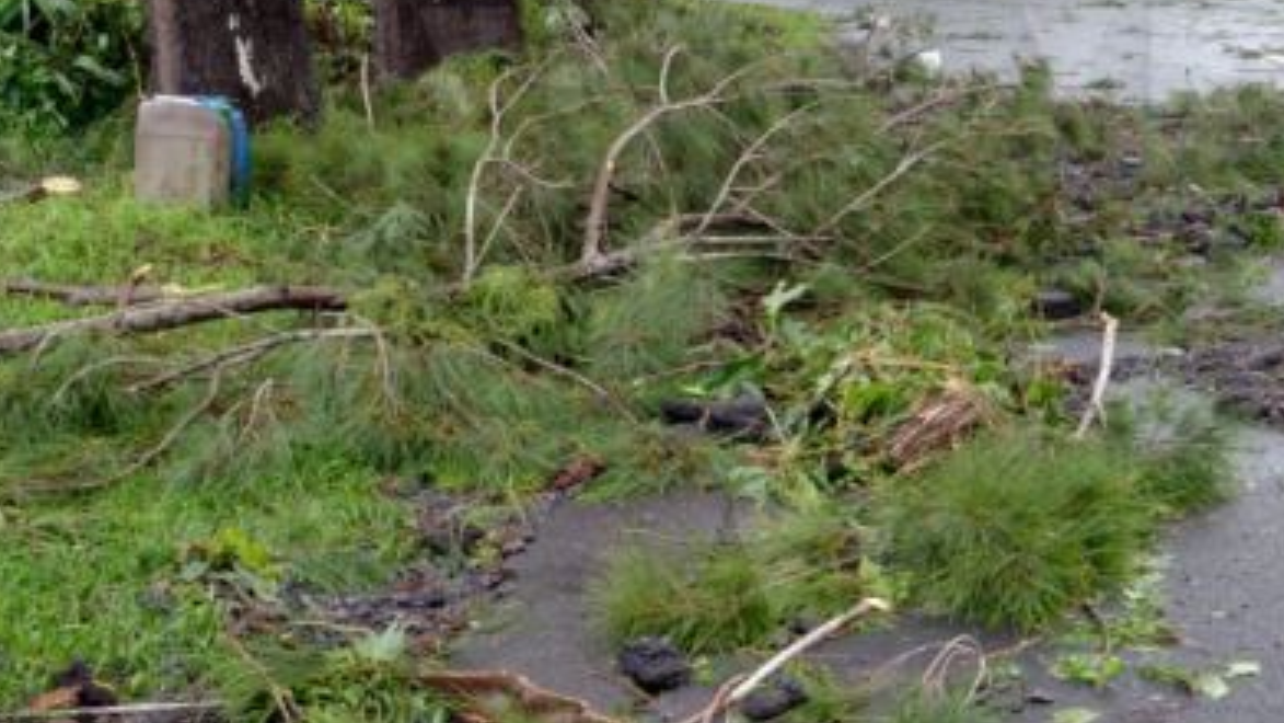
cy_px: 664
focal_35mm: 77
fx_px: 2622
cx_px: 1133
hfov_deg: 26.7
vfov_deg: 15.5
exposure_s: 1/250
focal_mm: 24
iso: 1000
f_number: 9
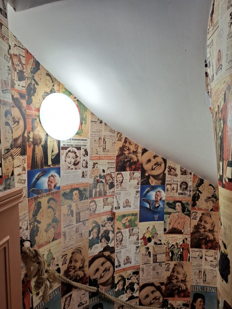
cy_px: 154
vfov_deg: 73.9
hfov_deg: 58.9
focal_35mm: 23
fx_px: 206
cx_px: 116
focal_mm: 5.54
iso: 100
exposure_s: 1/100
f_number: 1.8
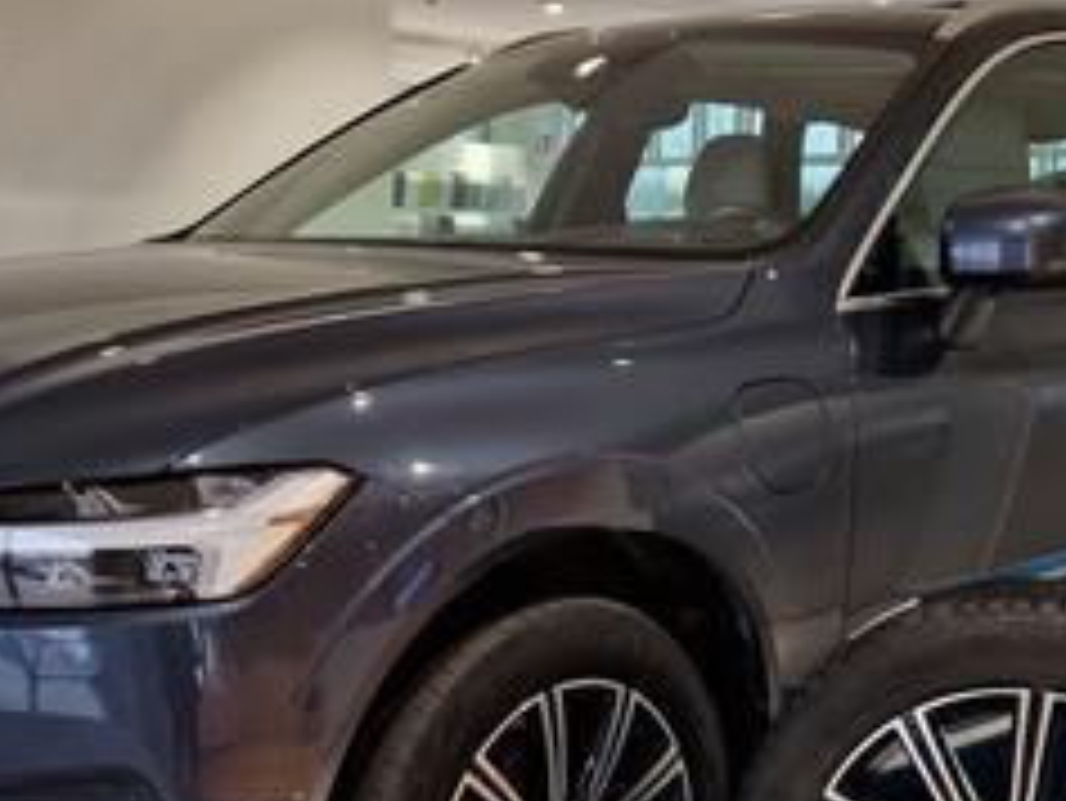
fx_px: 1910
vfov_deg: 22.7
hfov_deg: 31.2
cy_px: 819
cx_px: 526
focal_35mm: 62
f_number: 1.8
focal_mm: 5.4
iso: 100
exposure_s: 1/180
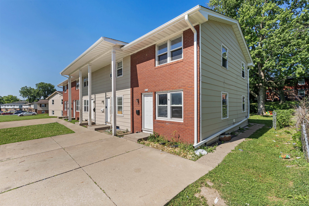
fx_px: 142
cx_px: 154
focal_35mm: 16
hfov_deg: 95.0
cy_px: 103
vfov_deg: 72.1
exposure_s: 1/400
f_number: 13
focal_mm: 16.5
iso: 320
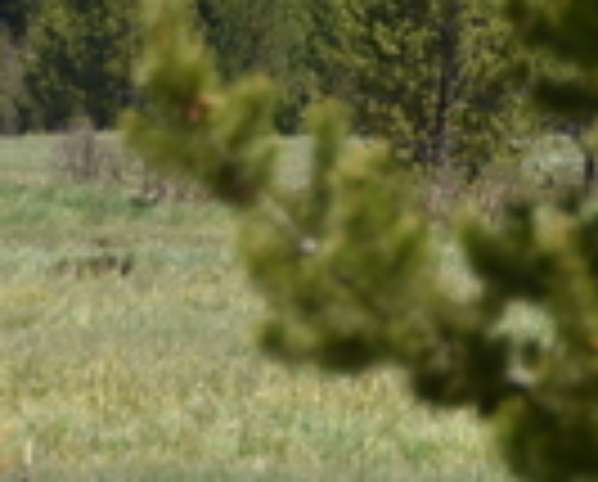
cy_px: -559
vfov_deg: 1.0
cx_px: 1084
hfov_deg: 1.3
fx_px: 27156
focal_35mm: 1531
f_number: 7.1
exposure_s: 1/400
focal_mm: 170
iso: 100
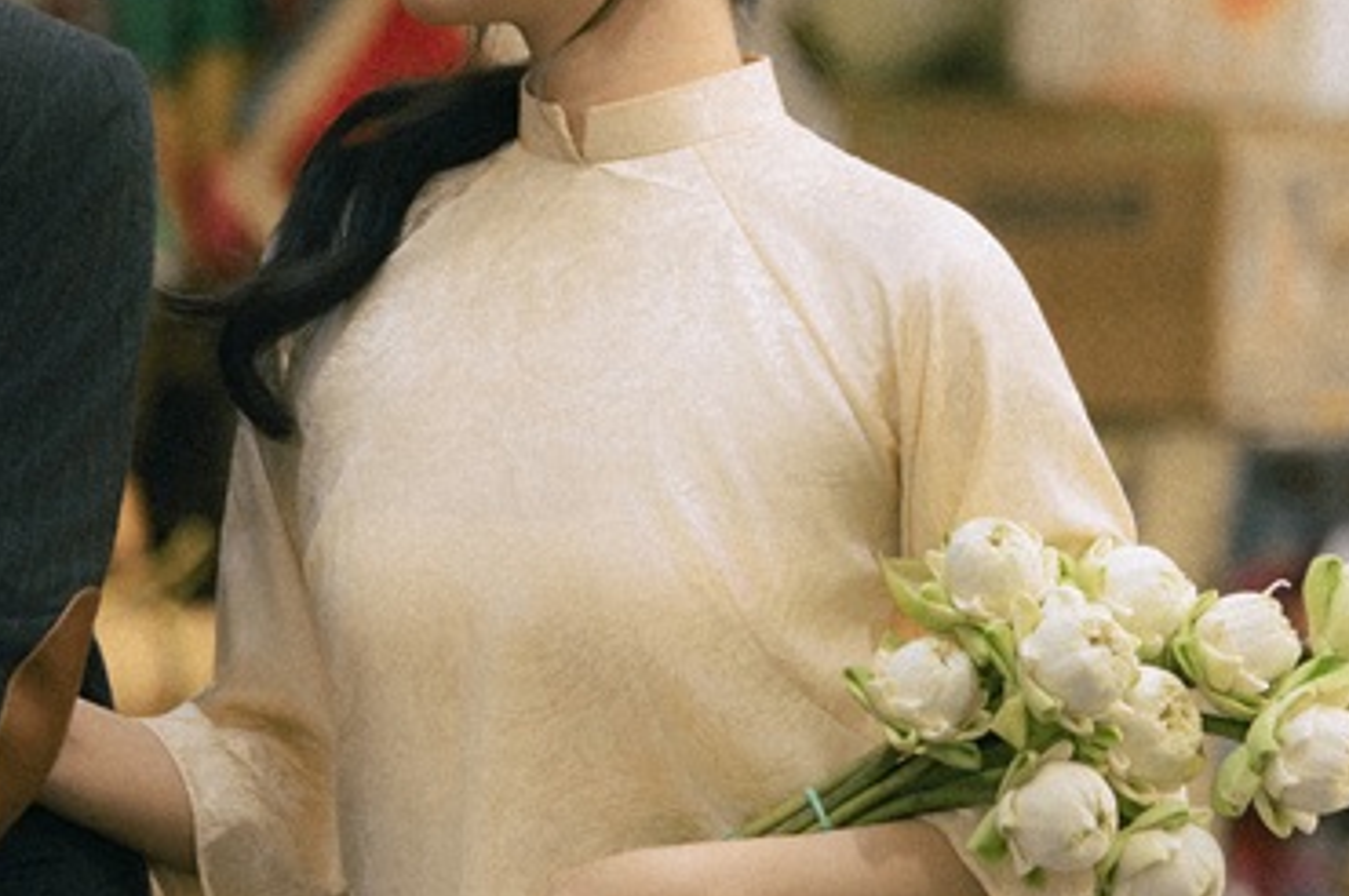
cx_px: -299
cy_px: 382
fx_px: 14826
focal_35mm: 396
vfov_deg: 3.5
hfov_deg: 5.2
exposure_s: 1/1000
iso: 320
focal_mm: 122
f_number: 2.8
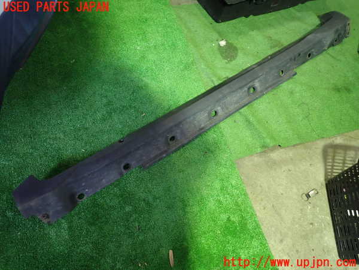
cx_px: 180
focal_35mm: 25
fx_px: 259
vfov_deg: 54.9
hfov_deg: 69.4
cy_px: 135
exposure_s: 1/30
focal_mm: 4.5
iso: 500
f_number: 2
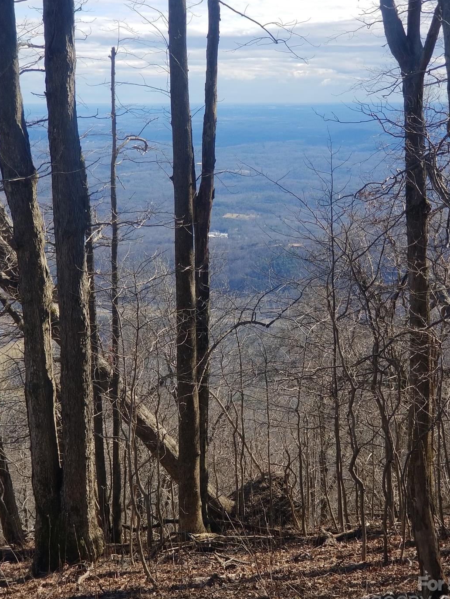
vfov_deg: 33.2
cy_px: 288
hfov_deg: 25.2
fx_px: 1005
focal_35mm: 58
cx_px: 248
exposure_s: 1/596
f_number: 2.4
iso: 25
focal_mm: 6
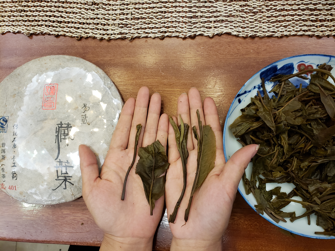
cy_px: 126
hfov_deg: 67.3
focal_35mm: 26
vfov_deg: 53.1
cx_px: 168
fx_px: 252
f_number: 2.4
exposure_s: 1/50
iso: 320
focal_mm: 4.3
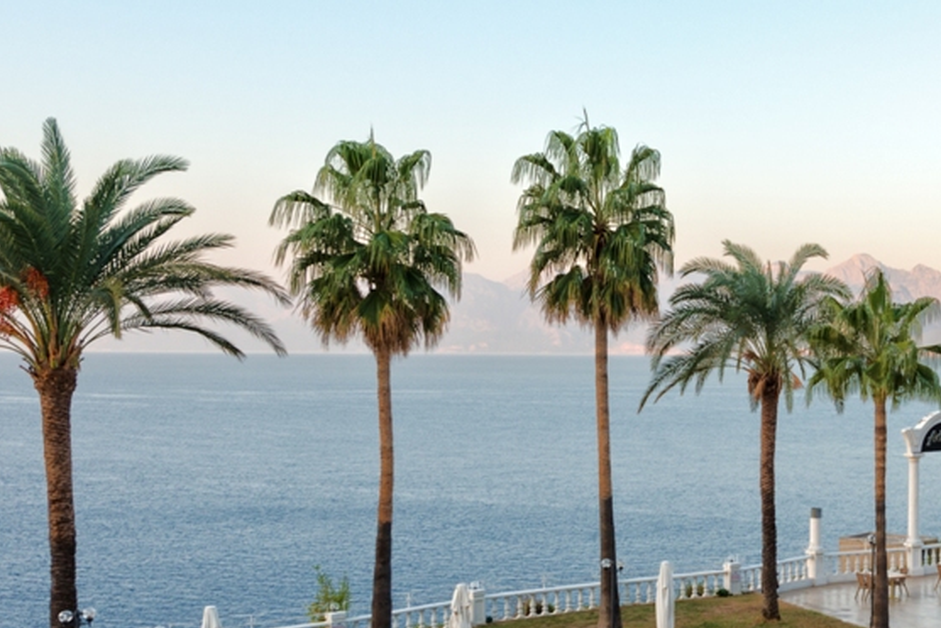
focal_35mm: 50
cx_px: 1001
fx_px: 1307
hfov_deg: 34.8
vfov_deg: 27.0
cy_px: 361
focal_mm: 14
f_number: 8
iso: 100
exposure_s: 1/80
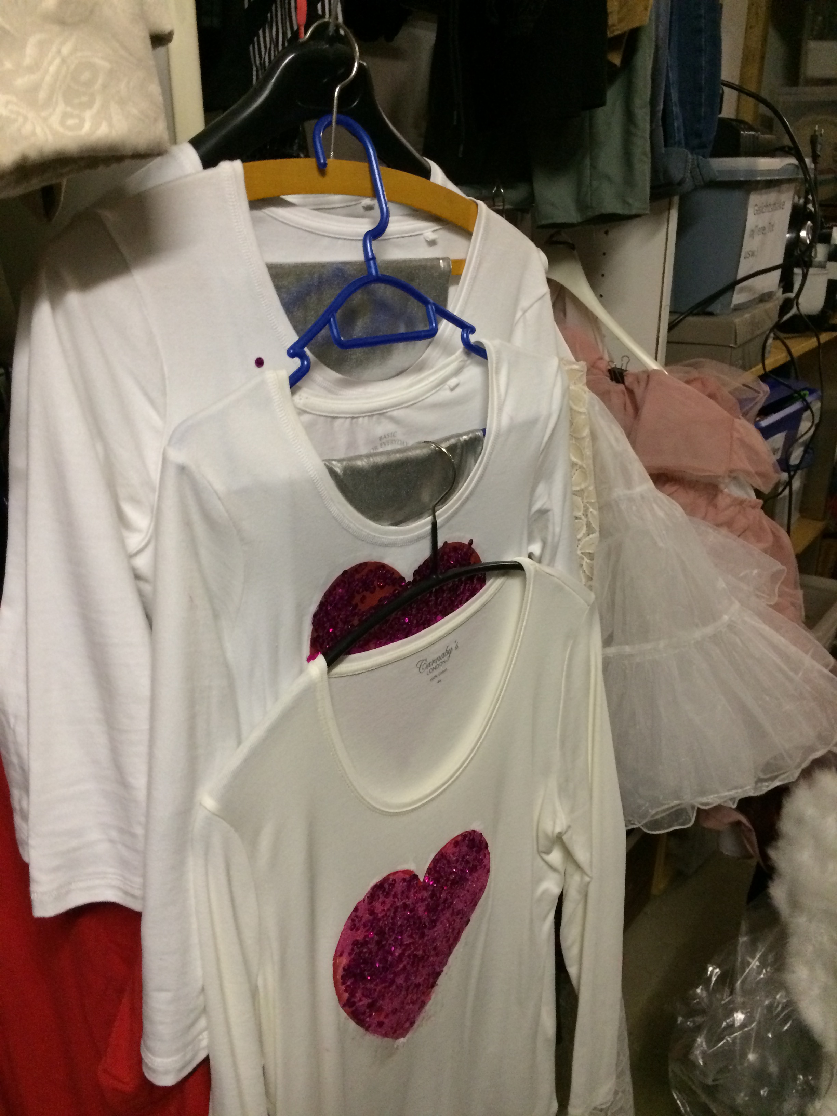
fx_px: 935
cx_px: 418
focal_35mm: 29
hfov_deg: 48.2
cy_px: 558
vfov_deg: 61.7
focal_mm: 4.15
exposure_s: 1/25
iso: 250
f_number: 2.2
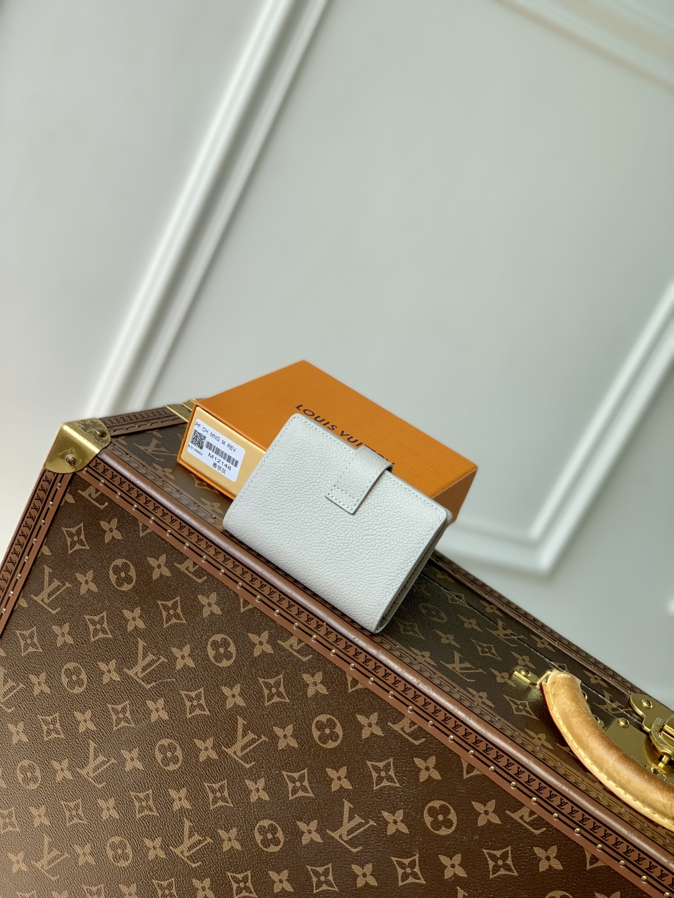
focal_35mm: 52
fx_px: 1350
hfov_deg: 28.0
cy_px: 449
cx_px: 337
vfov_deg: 36.8
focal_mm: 6
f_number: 2.4
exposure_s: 1/235
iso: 16
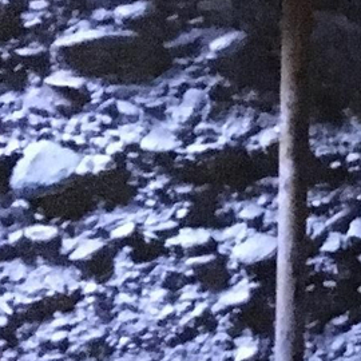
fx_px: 1793
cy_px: 62
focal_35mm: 152
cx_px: 1062
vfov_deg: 11.4
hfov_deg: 9.3
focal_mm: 4.15
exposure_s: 1/17
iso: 1600
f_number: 2.2
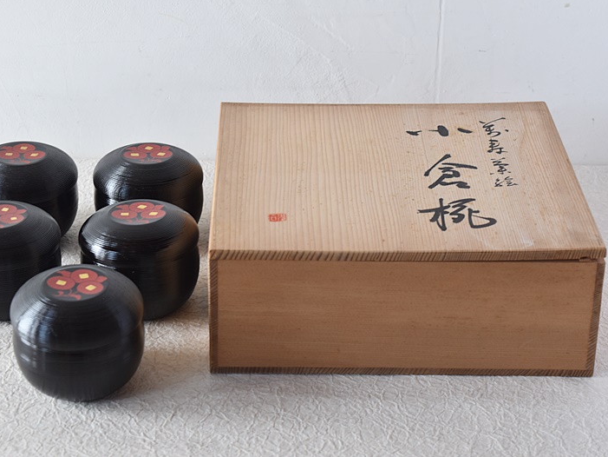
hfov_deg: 21.6
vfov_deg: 16.3
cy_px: 227
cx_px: 269
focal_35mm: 91
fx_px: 1591
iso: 400
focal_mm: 55
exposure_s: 1/10
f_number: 5.6
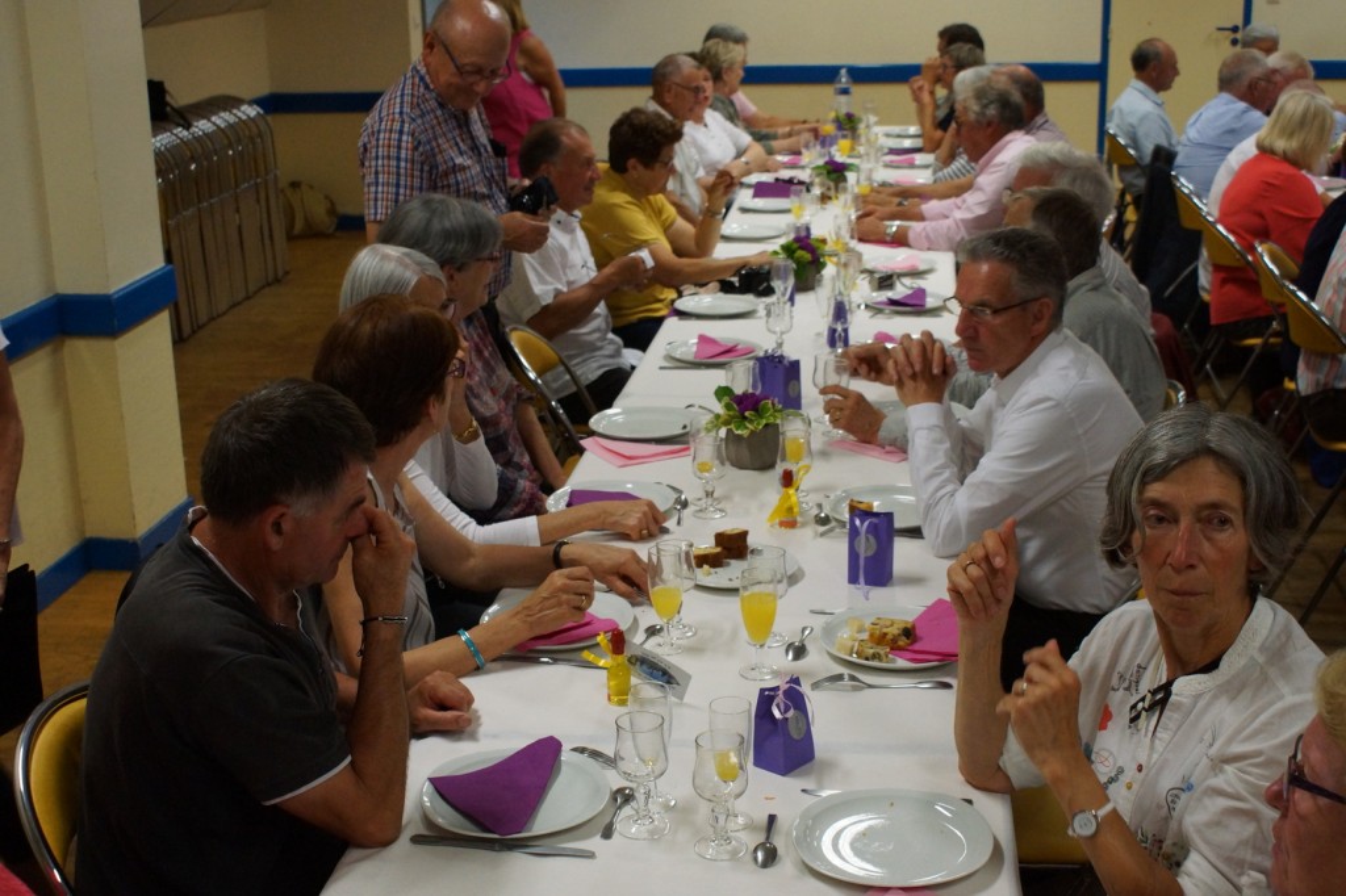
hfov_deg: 37.9
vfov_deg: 25.7
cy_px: 448
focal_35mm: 52
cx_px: 673
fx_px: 1962
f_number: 5.6
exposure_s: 1/100
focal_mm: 35
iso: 1600
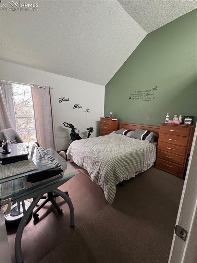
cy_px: 132
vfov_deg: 102.1
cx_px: 98
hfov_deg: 85.6
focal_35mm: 14
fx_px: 106
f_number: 2.2
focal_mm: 2.22
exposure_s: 1/81
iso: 250
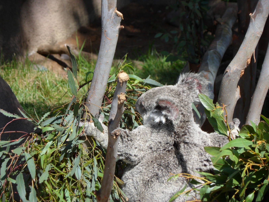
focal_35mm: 202
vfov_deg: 7.4
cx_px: 135
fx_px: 1570
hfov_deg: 9.8
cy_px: 101
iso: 80
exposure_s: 1/350
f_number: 5.6
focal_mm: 36.2
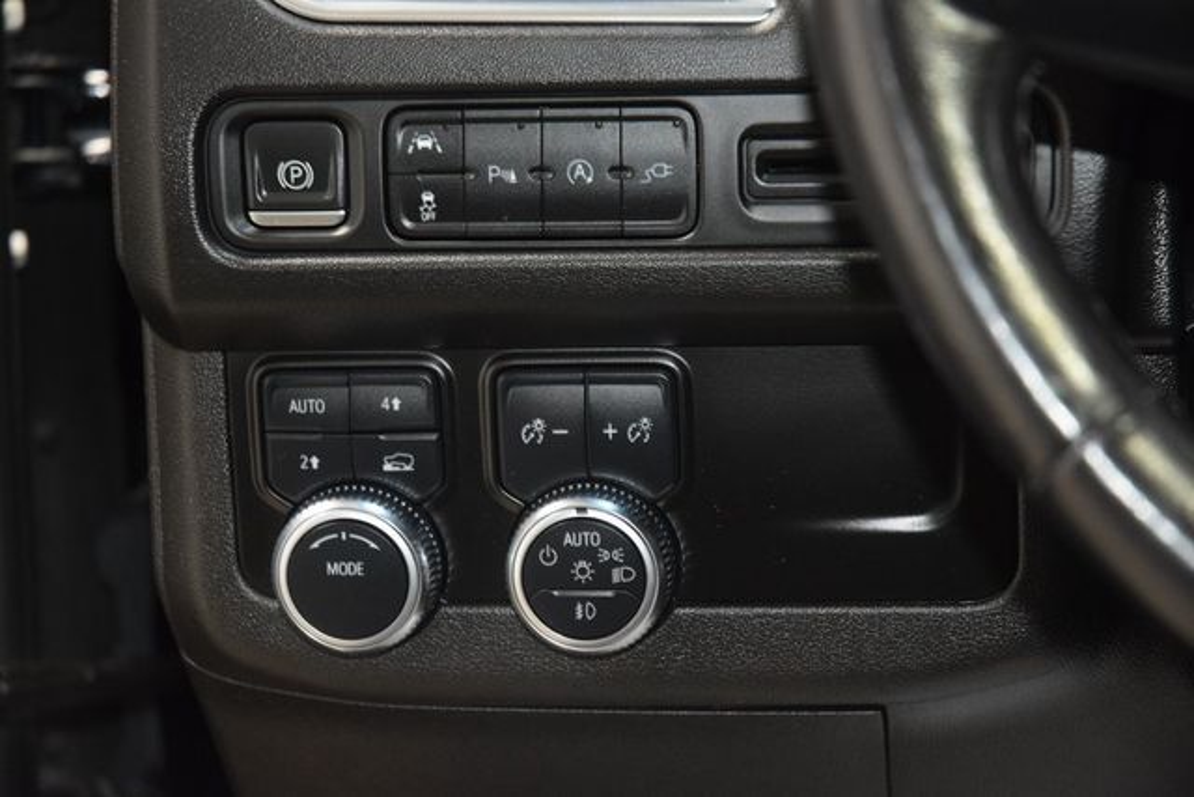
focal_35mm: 105
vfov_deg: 13.0
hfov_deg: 19.5
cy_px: 398
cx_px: 597
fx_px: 3483
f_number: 4.5
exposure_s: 1/30
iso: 2500
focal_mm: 70
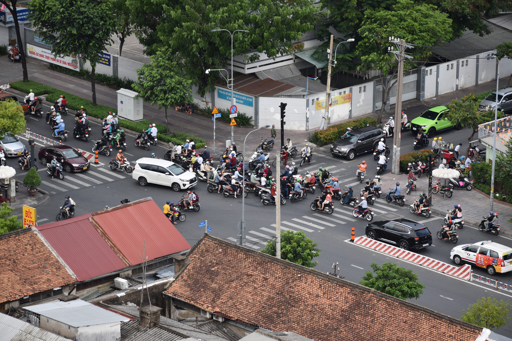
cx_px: 256
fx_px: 2475
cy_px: 170
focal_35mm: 174
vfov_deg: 7.9
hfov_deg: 11.8
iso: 400
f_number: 4.8
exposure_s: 1/250
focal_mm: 116
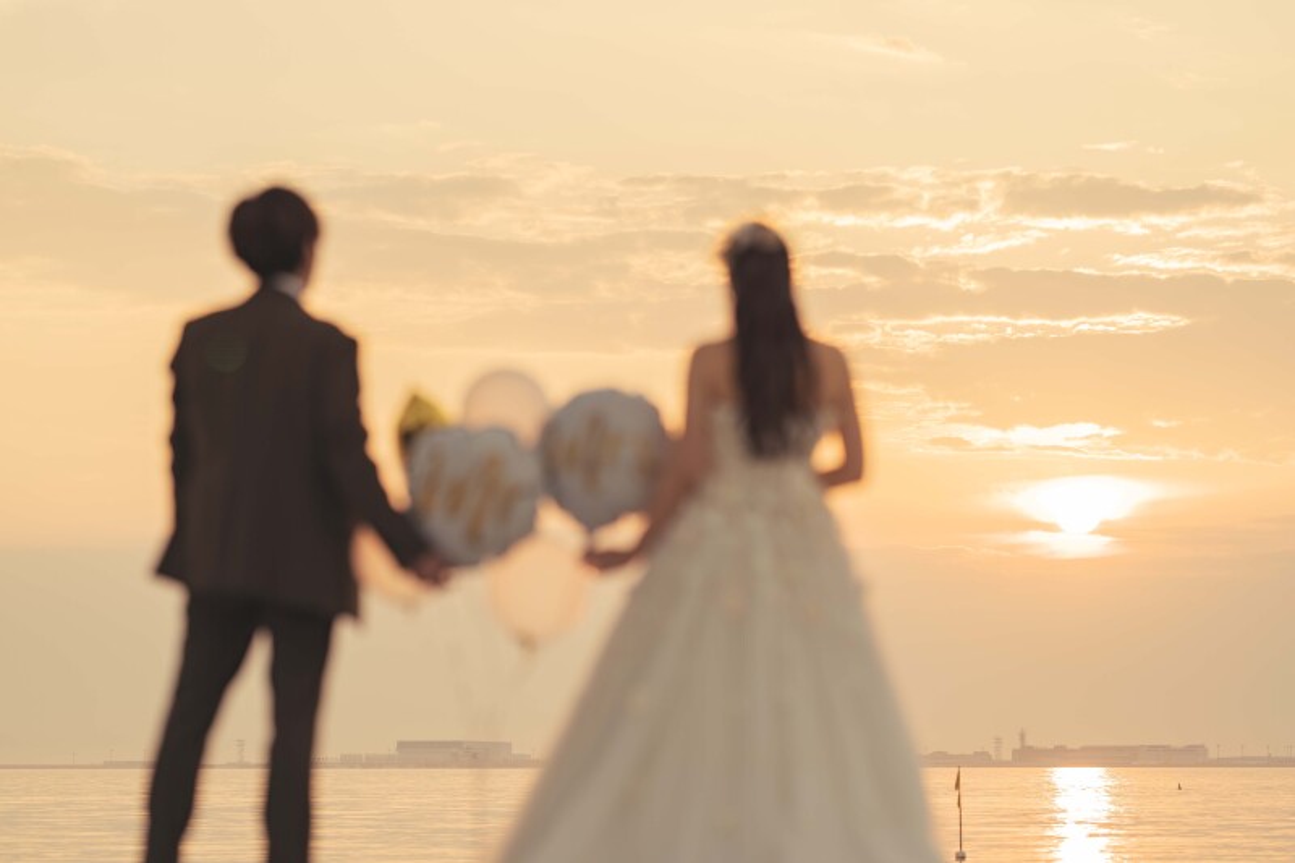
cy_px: 432
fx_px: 4855
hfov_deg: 15.2
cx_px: 648
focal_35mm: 135
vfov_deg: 10.2
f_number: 2.5
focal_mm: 135
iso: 160
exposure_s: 1/1250
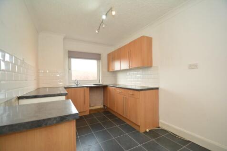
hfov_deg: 100.4
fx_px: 95
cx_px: 114
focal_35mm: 15
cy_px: 76
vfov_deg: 77.3
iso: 320
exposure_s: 1/60
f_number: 4
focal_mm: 10
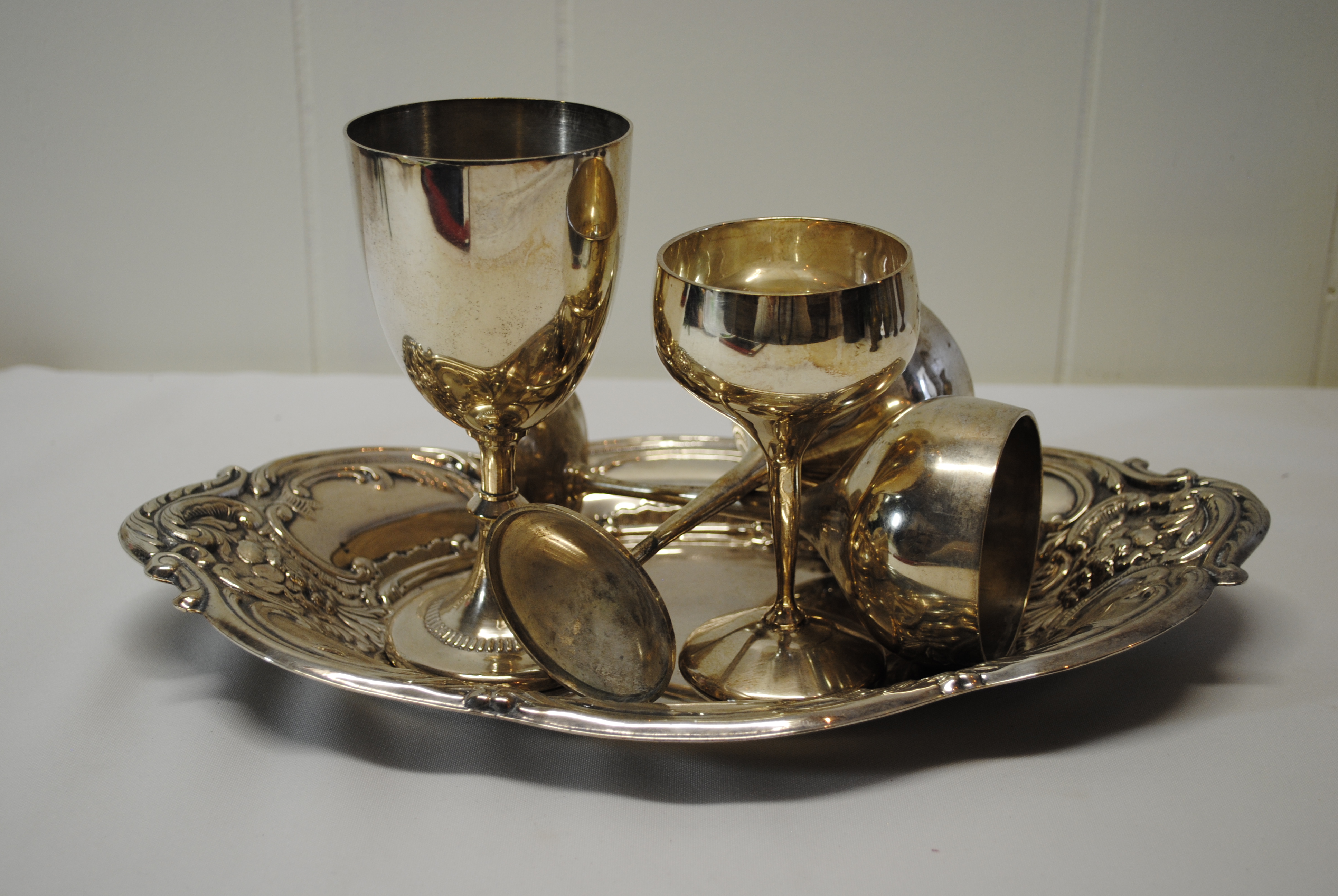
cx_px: 669
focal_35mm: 48
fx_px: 1786
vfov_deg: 28.2
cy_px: 448
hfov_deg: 41.1
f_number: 4.8
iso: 200
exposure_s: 1/30
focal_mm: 32
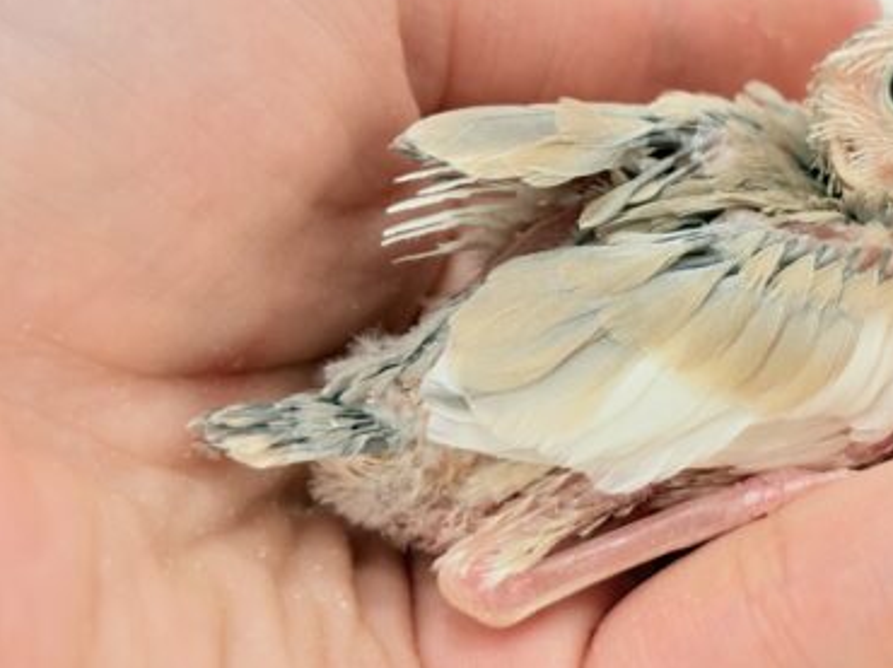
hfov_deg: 21.5
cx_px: 729
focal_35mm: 90
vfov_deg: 16.3
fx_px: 2320
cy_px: 154
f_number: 1.6
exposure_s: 1/50
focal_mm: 5.96
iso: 64
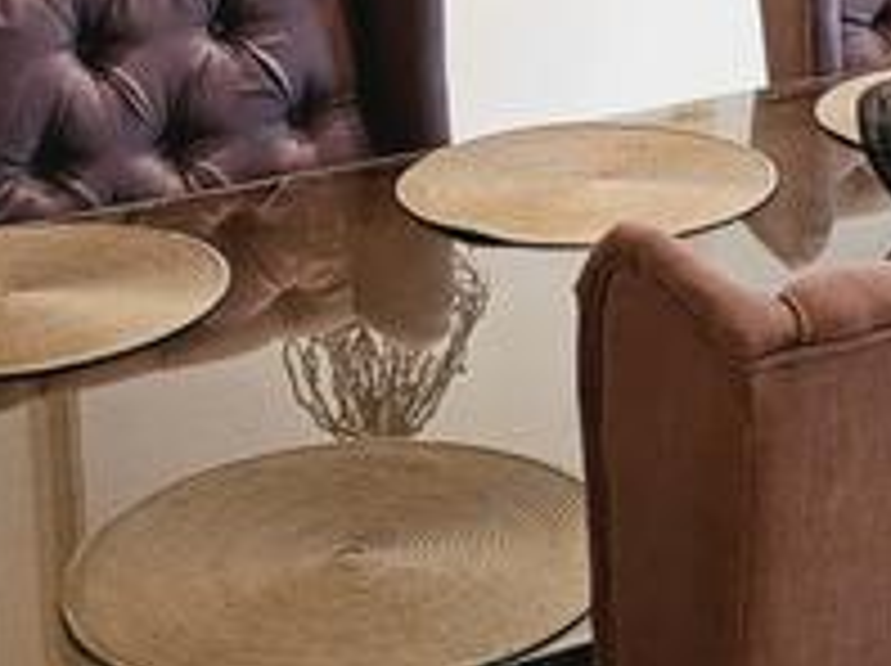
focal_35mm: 93
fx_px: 2391
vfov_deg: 15.6
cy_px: 9
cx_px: 837
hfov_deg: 20.6
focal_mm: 6.3
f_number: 1.7
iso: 320
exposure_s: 1/100
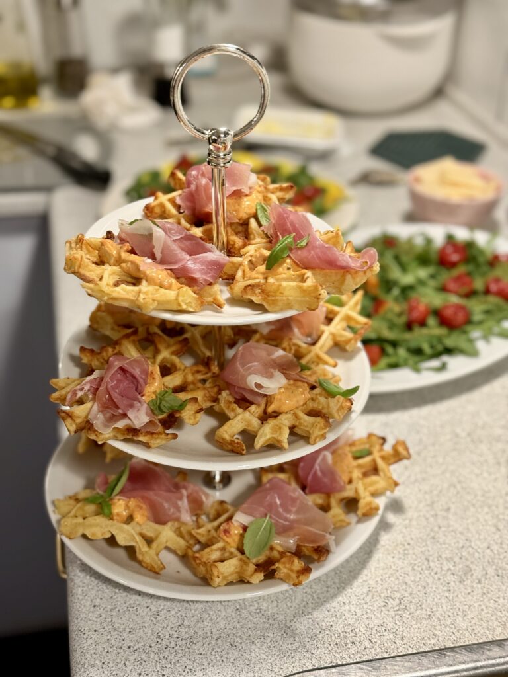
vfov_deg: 39.7
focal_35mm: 48
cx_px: 254
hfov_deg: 30.3
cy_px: 338
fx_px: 939
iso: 320
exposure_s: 1/33
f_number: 1.78
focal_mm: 6.76
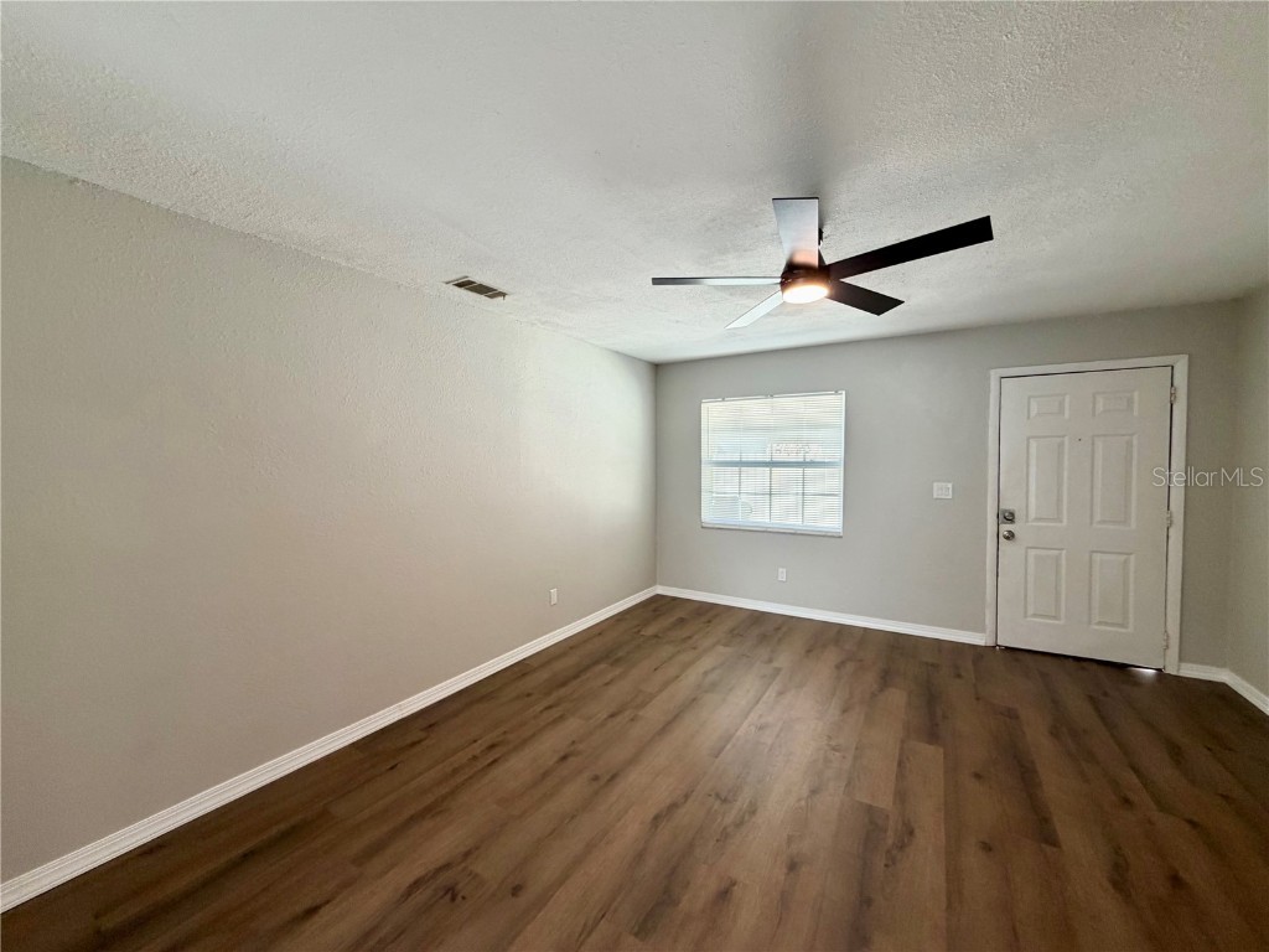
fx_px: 513
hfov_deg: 102.1
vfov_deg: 85.7
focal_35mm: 14
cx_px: 634
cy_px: 476
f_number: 2.2
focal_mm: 2.22
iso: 160
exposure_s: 1/120
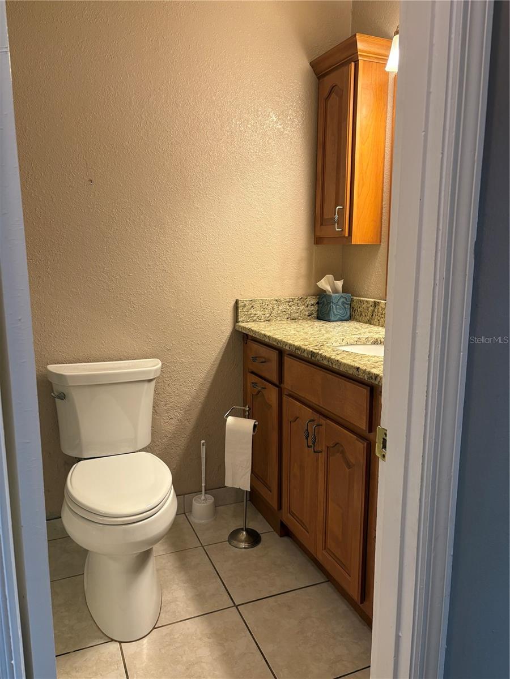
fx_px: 511
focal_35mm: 26
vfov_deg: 67.3
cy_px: 340
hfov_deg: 53.1
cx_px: 255
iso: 160
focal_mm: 5.96
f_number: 1.6
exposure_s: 1/60
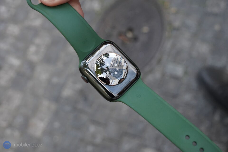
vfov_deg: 24.6
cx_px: 114
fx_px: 348
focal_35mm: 55
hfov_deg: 36.2
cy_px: 76
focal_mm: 55
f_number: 8
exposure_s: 1/200
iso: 5000
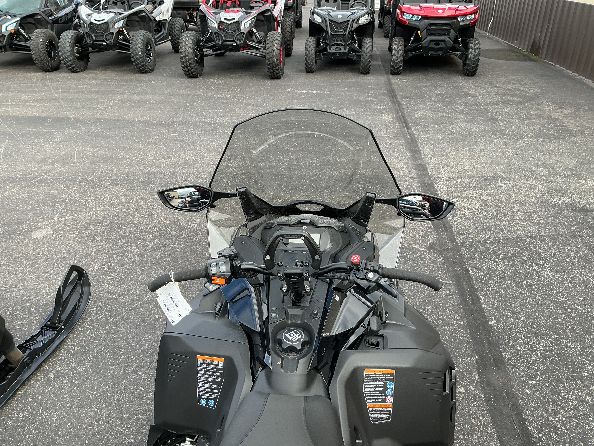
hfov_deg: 61.7
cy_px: 223
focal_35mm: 29
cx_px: 297
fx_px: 498
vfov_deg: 48.2
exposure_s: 1/177
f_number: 1.8
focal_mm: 3
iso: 20
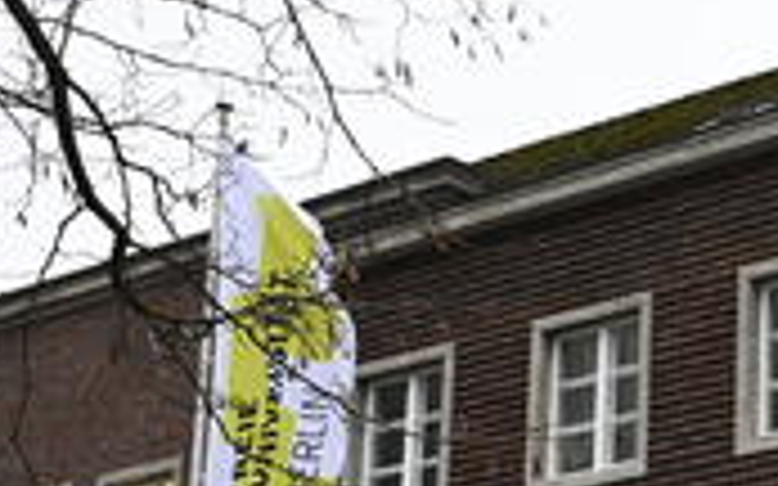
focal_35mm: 118
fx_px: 2501
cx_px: 908
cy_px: 358
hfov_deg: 17.0
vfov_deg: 11.1
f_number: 4.5
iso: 1600
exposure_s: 1/320
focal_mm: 40
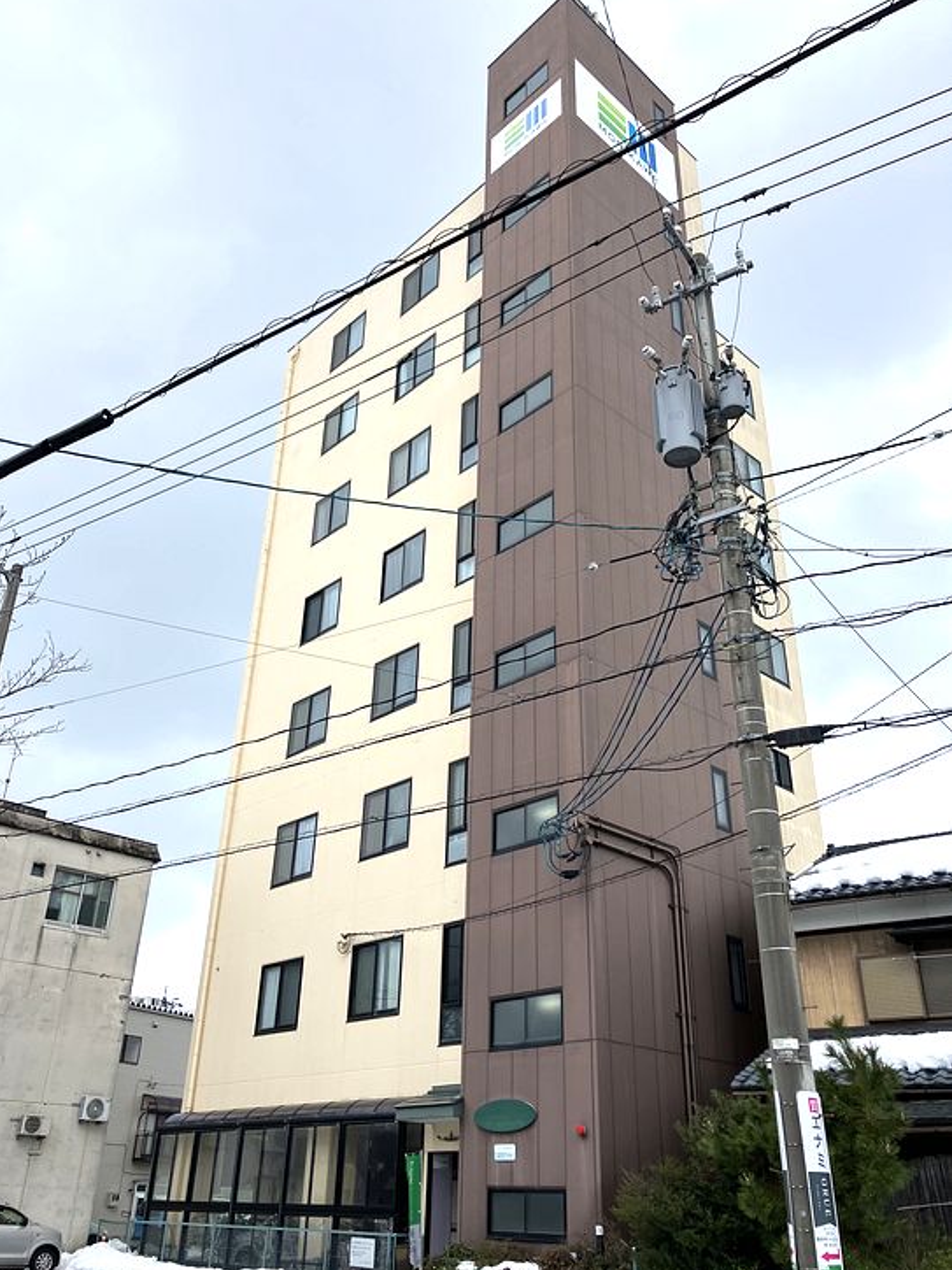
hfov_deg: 48.2
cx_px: 460
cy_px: 633
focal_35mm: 29
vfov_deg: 61.7
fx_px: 1063
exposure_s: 1/578
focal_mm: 3.99
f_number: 1.8
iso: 32
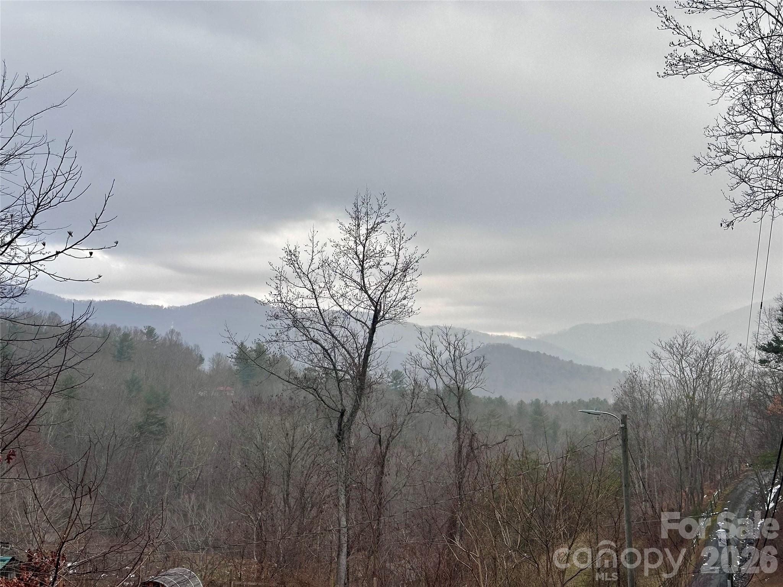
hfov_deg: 39.7
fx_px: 1086
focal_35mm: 48
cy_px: 294
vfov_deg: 30.3
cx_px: 392
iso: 64
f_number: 1.78
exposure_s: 1/359
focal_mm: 6.86
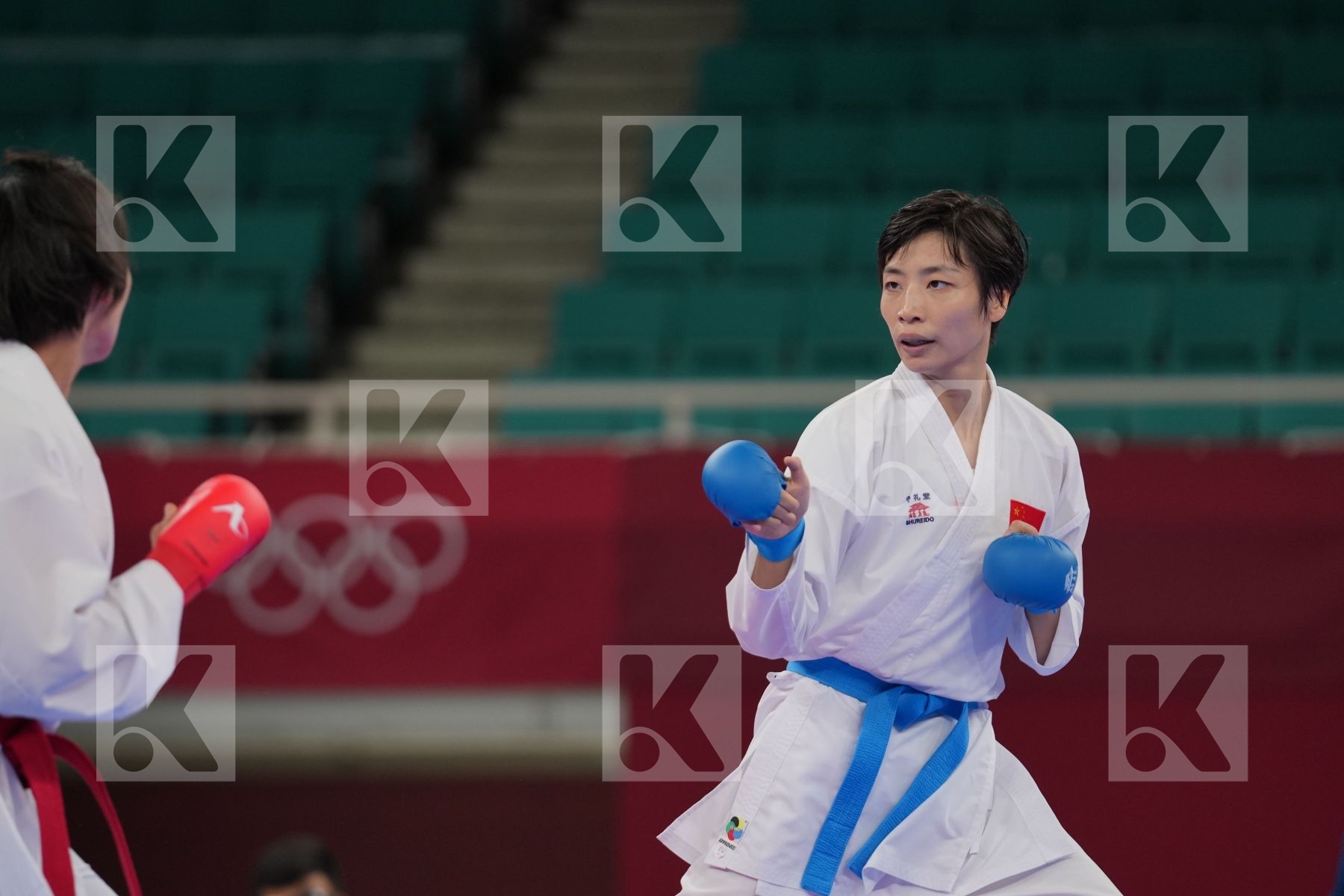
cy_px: 448
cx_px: 672
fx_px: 11087
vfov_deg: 4.6
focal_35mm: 297
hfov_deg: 6.9
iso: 500
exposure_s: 1/1000
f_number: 2.8
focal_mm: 198
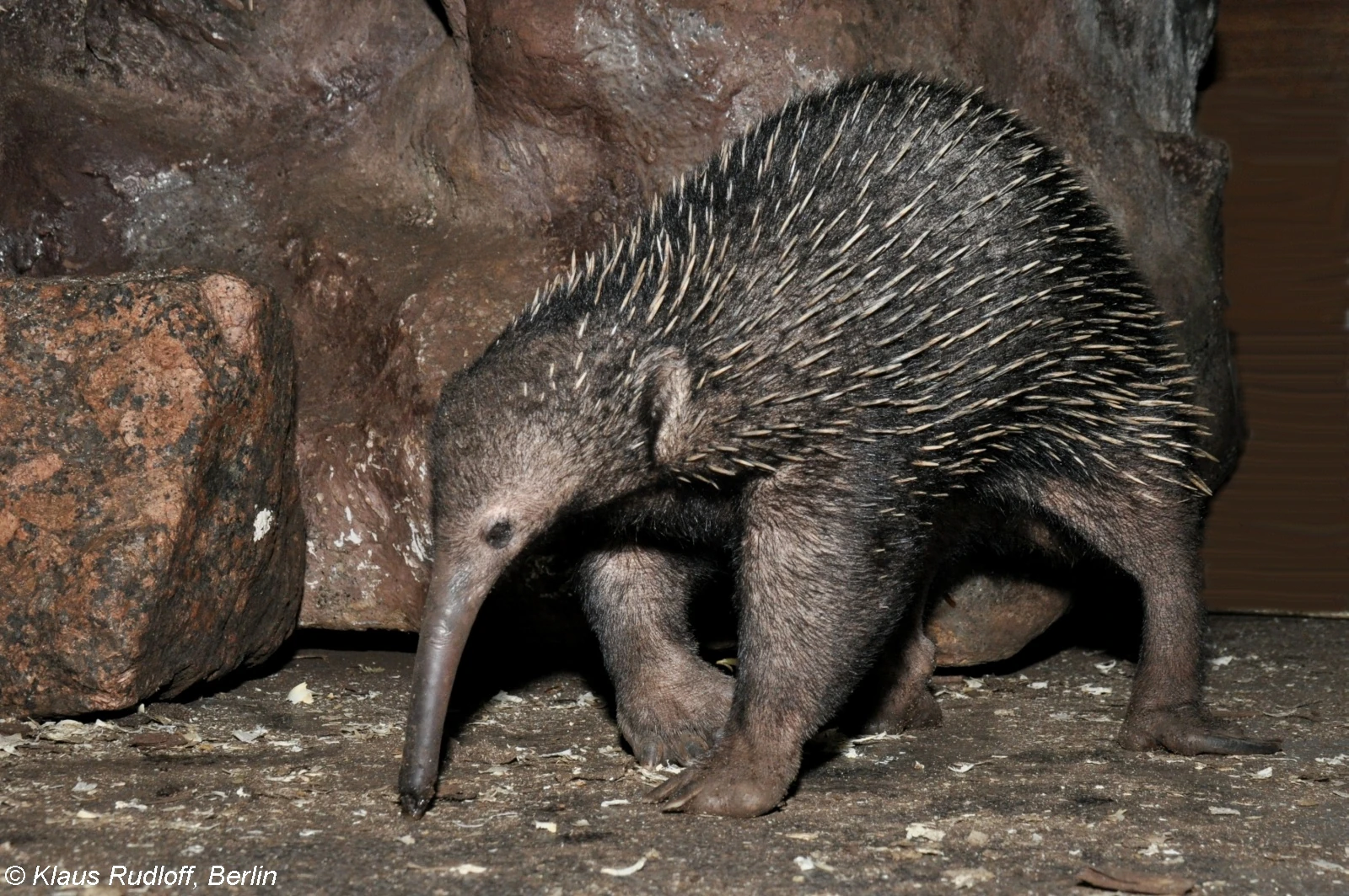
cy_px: 448
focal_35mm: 48
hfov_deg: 41.1
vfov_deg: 28.0
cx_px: 674
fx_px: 1797
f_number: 10
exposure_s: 1/200
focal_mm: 32
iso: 800
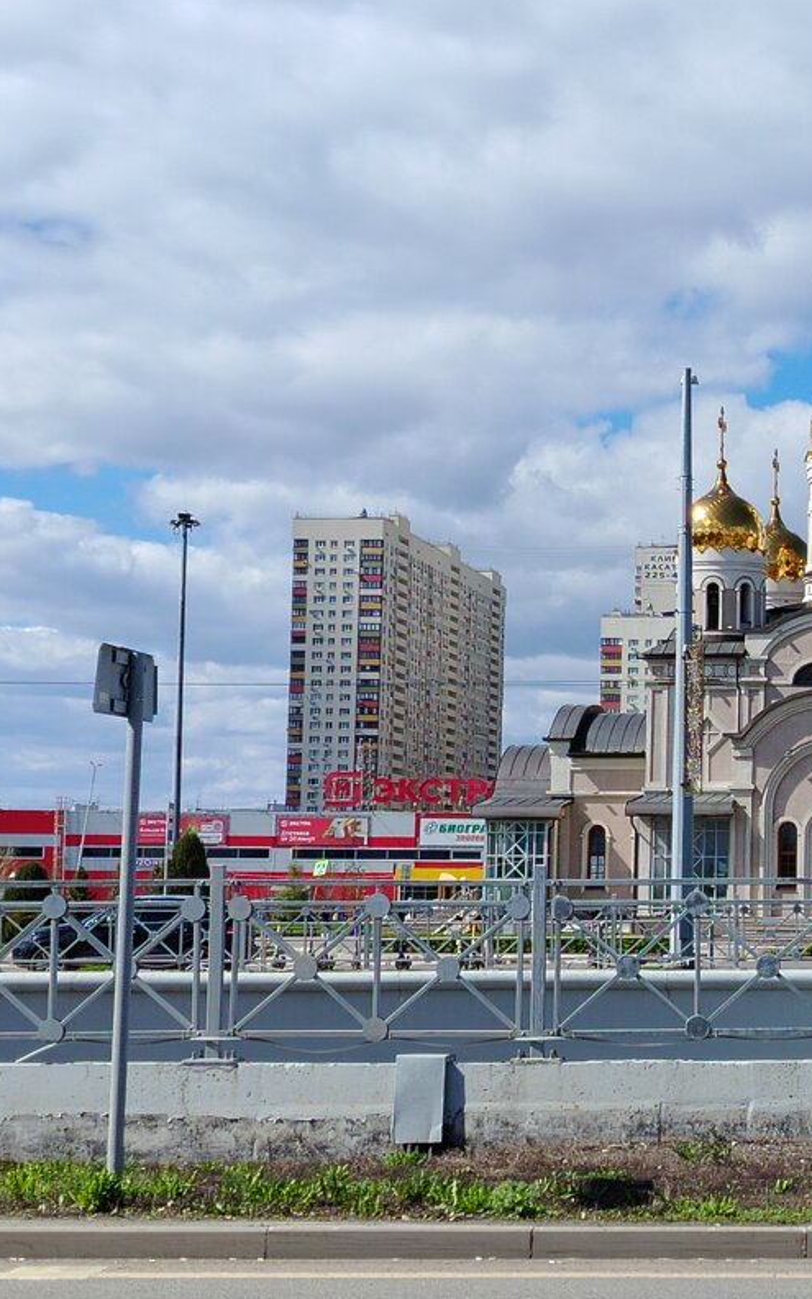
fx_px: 2833
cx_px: 845
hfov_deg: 15.9
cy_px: 650
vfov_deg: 25.8
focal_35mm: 80
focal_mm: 5.25
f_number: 1.75
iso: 100
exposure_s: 1/1281
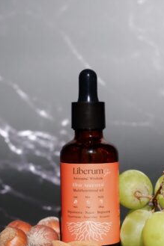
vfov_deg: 22.8
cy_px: 166
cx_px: 94
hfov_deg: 15.3
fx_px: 609
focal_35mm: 89
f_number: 5.6
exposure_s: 1/680
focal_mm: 43.2
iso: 200
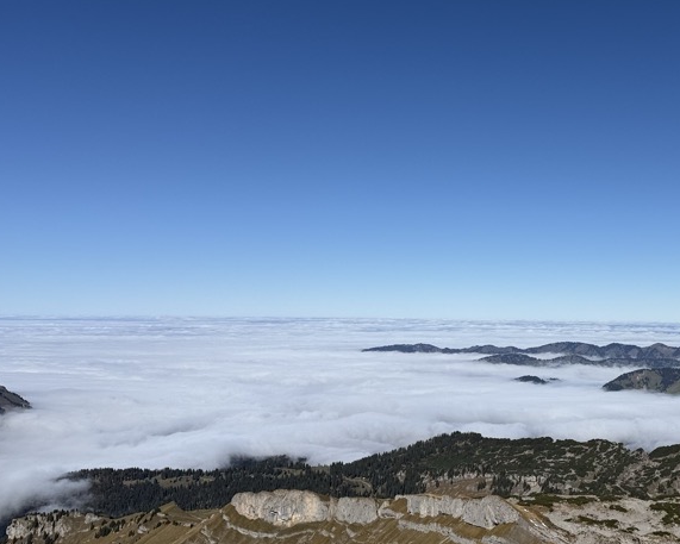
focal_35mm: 42
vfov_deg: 35.7
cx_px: 519
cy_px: 280
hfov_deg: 42.3
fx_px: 845
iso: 80
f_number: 1.78
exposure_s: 1/14286
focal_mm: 6.76
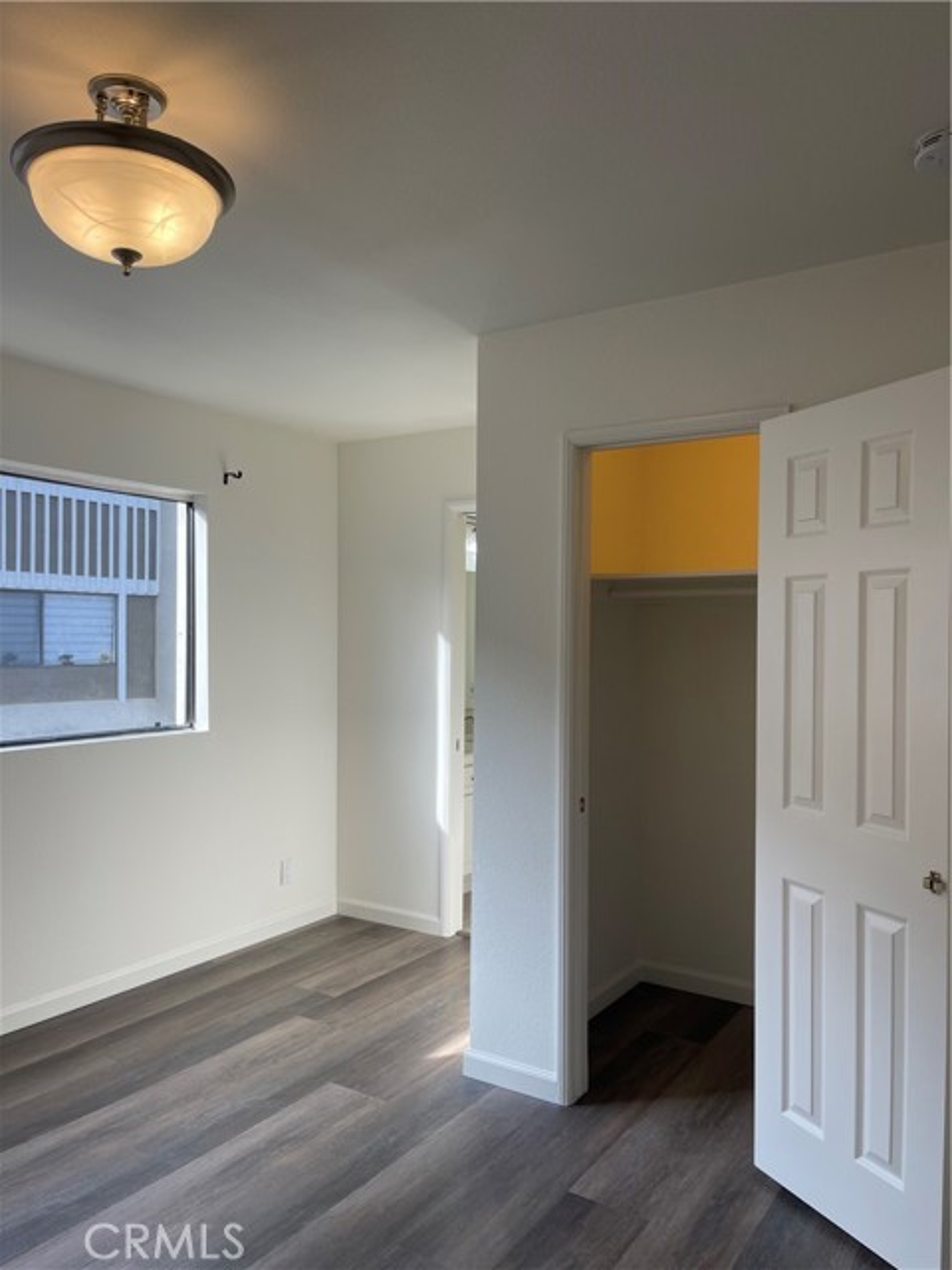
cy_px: 635
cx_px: 476
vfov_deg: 69.4
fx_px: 917
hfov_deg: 54.9
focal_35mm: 25
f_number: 1.6
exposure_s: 1/276
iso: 32
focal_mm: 5.1
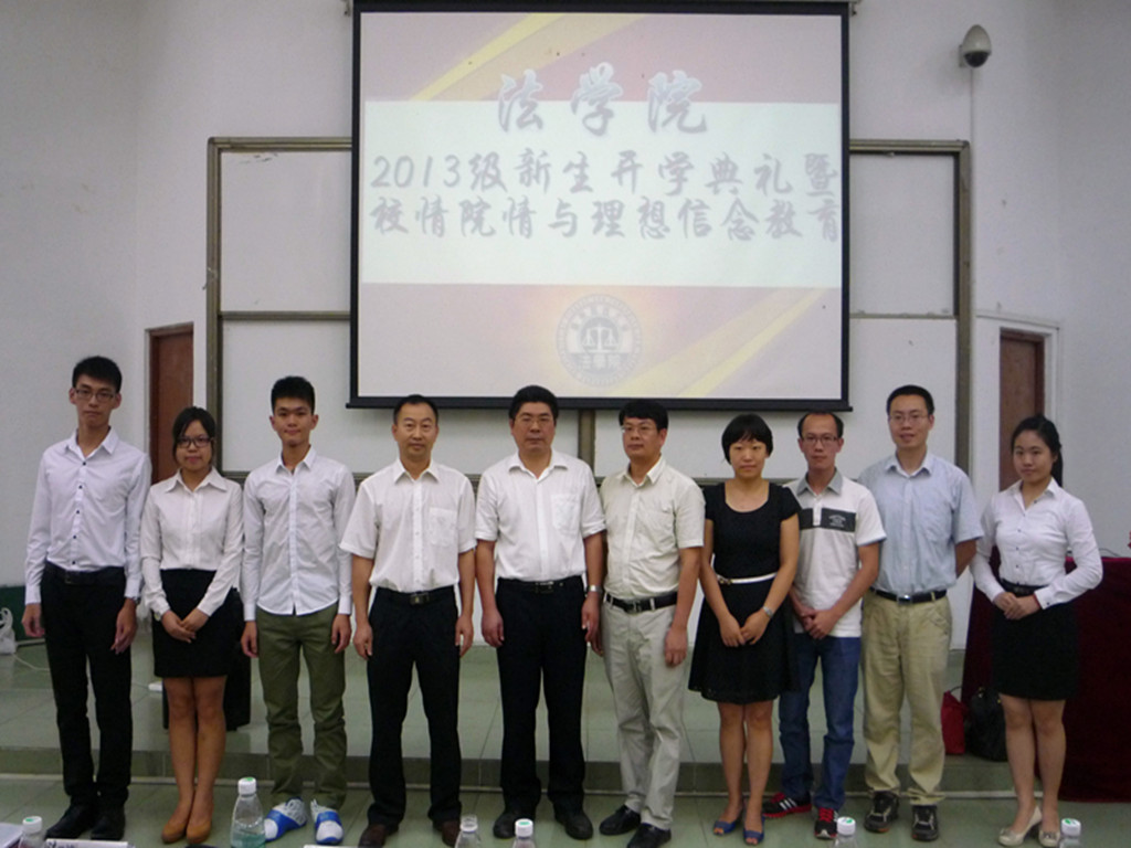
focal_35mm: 30
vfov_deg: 46.8
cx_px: 566
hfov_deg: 60.0
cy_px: 424
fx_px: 980
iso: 250
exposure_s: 1/30
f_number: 3.3
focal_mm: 5.2
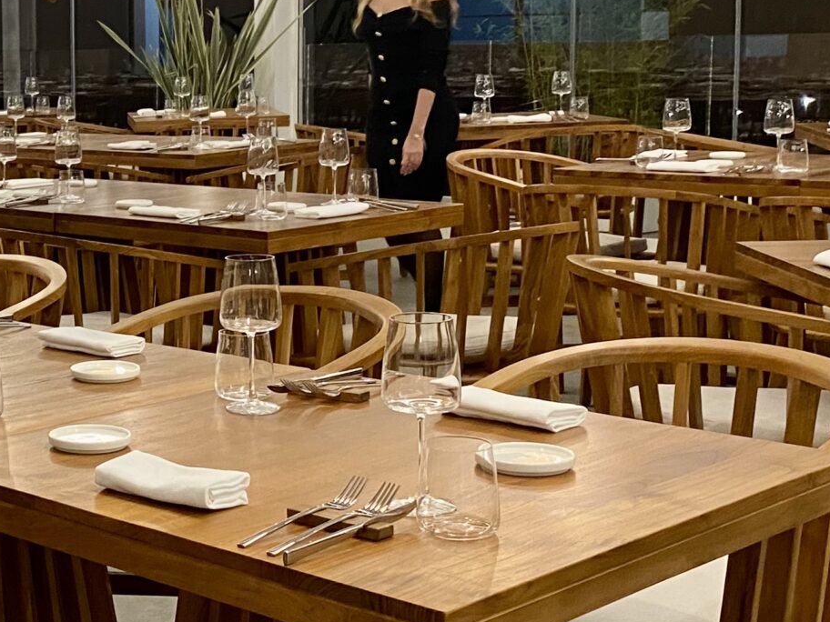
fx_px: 1750
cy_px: 278
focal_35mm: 73
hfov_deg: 24.5
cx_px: -128
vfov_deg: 20.2
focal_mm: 4.25
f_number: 1.8
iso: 200
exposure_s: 1/50
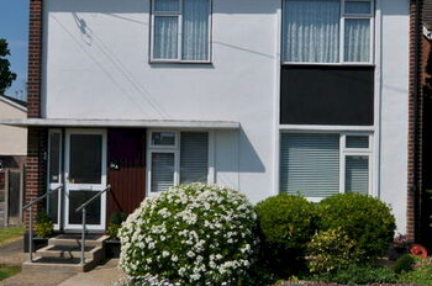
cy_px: 162
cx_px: 217
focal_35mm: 36
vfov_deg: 36.7
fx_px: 431
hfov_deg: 53.2
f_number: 11
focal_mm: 12
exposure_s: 1/400
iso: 200
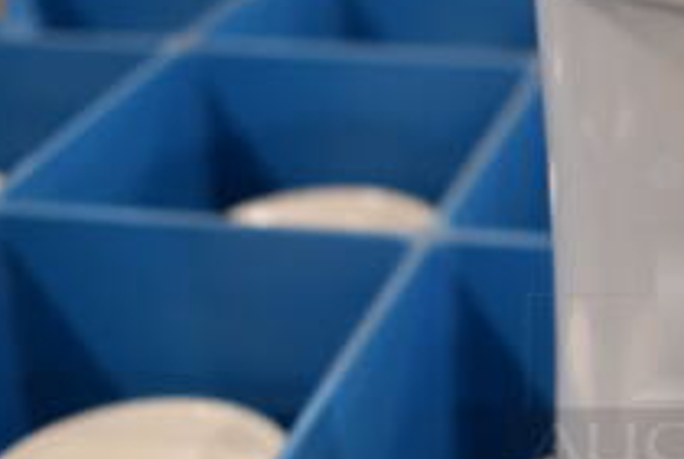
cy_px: 306
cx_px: 870
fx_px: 1657
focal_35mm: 87
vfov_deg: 15.8
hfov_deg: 21.3
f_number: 4.5
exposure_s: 1/60
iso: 800
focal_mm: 20
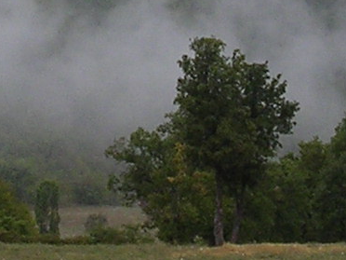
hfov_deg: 9.5
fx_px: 2089
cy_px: -152
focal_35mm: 209
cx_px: 113
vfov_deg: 7.0
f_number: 5.6
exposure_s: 1/139
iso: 100
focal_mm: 5.8
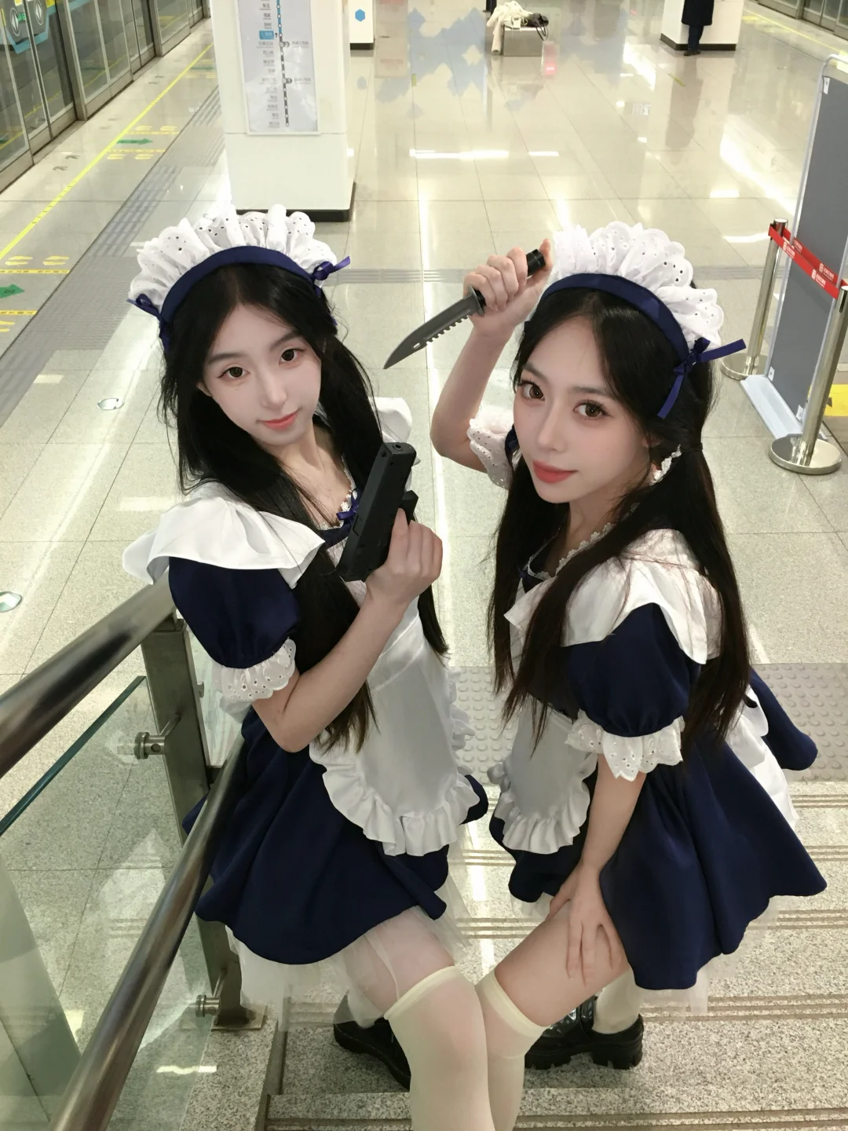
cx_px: 424
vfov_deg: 61.7
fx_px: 947
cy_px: 566
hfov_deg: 48.2
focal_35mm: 29
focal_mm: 4.15
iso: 160
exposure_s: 1/33
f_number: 2.2
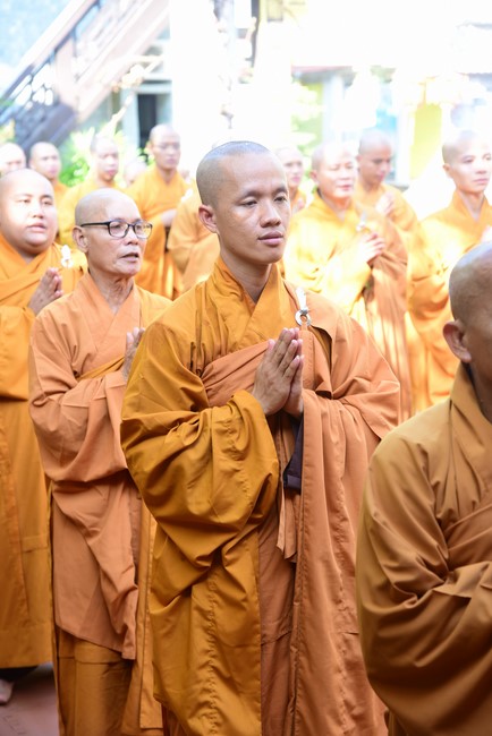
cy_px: 368
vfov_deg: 26.0
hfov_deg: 17.5
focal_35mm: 78
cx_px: 246
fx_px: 1597
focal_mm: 78
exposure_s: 1/50
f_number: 5.6
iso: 400
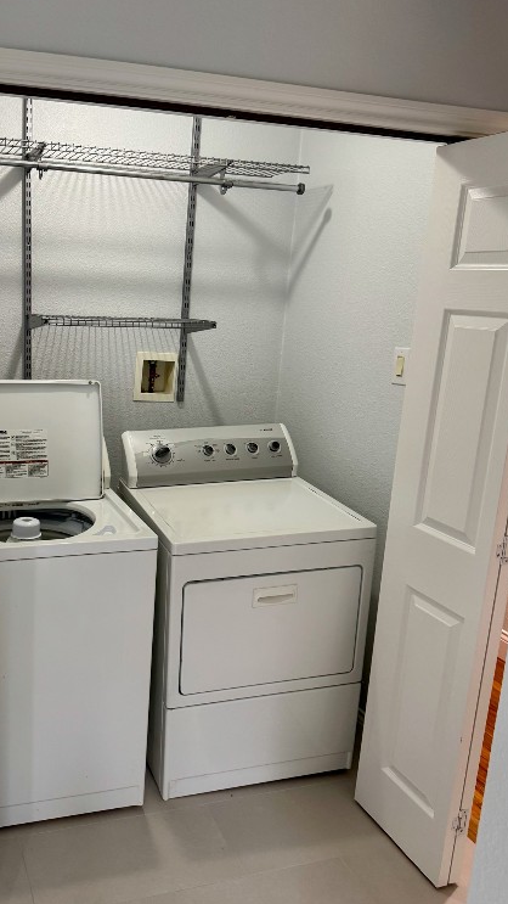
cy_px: 439
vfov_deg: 69.8
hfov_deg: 42.4
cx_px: 174
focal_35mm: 27
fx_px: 646
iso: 200
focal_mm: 6.76
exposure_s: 1/120
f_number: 1.78
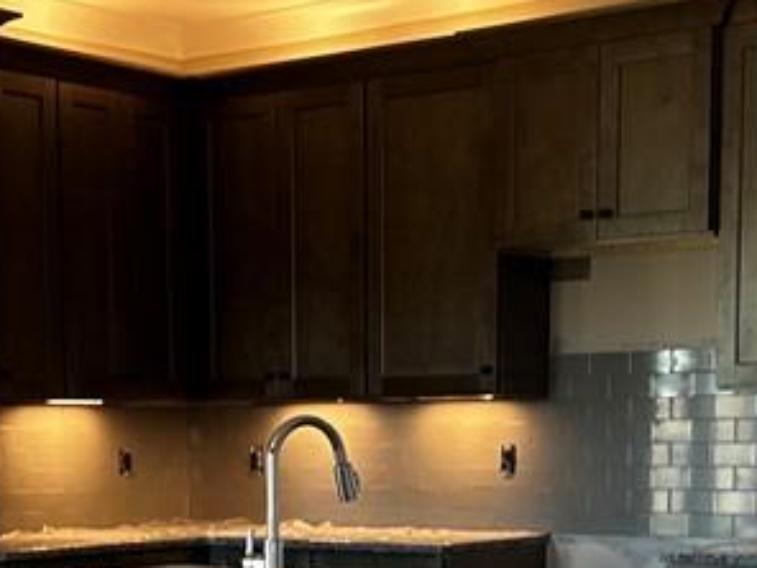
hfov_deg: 21.7
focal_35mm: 90
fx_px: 1968
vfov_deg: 15.9
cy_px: 640
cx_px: 309
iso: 100
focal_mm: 5.7
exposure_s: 1/60
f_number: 1.5
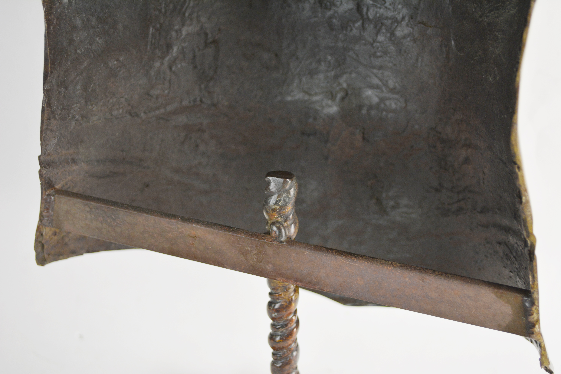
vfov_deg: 25.1
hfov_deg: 36.9
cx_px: 280
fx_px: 841
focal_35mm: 54
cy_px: 187
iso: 400
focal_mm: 36
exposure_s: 1/100
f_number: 5
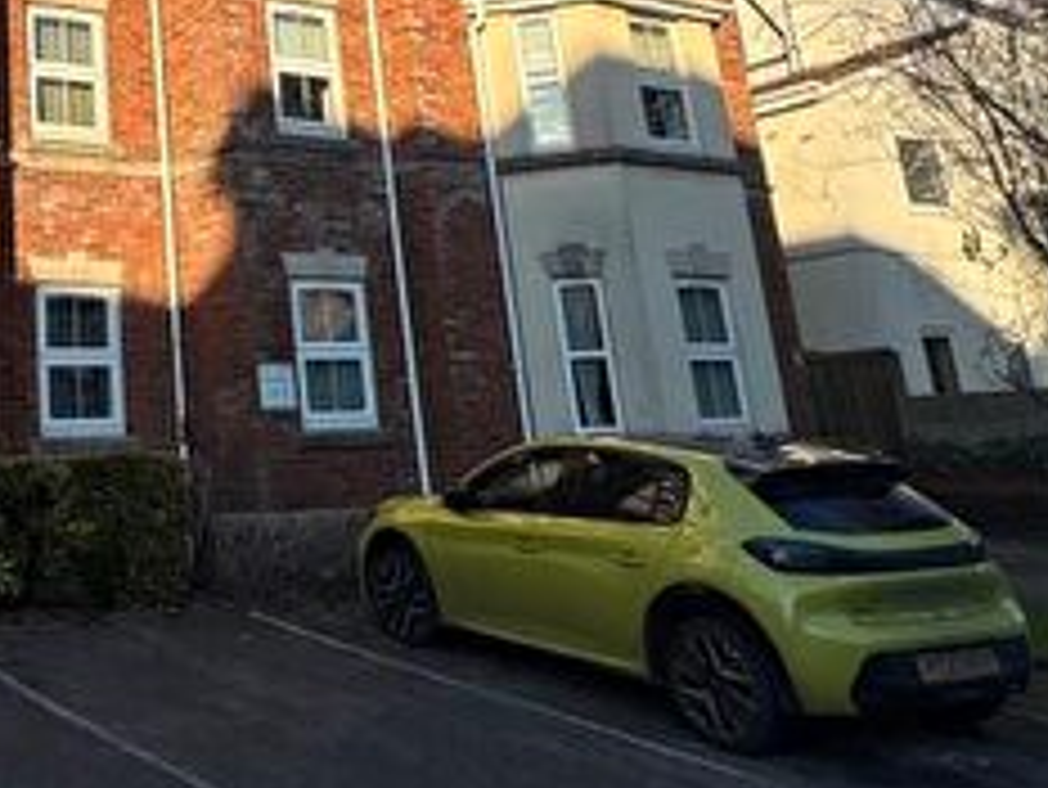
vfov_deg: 32.5
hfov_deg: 39.6
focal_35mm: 42
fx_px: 1272
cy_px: 65
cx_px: 9
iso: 50
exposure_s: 1/1420
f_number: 2.2
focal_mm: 2.22
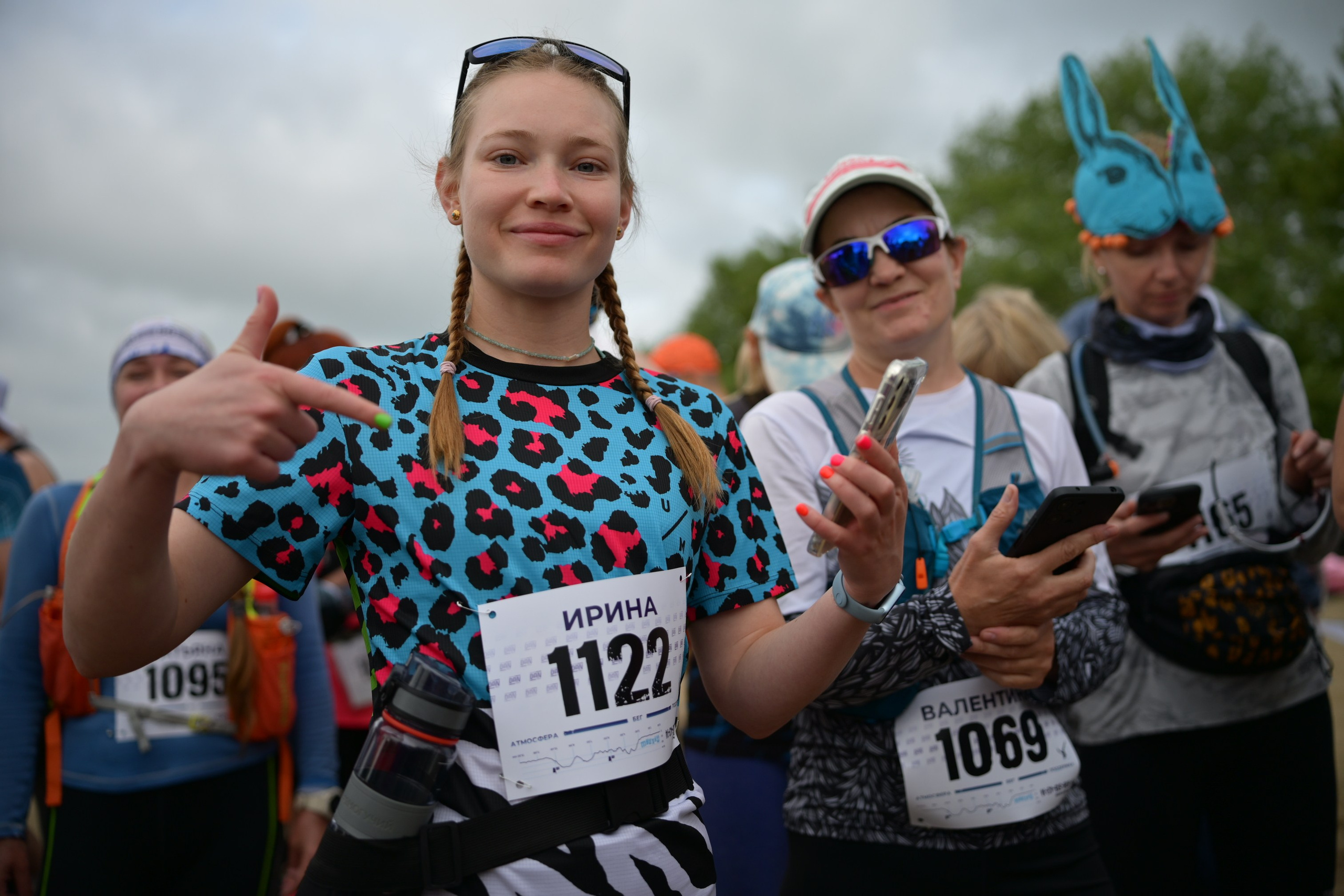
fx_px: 1307
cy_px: 448
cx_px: 672
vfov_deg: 37.9
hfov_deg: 54.4
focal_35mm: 35
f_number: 2
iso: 160
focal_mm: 35
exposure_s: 1/2000
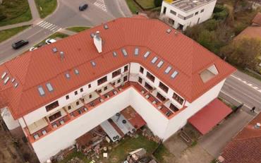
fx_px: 235
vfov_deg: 38.3
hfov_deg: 57.9
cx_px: 113
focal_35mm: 33
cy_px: 77
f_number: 1.8
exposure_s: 1/800
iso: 100
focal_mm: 8.67
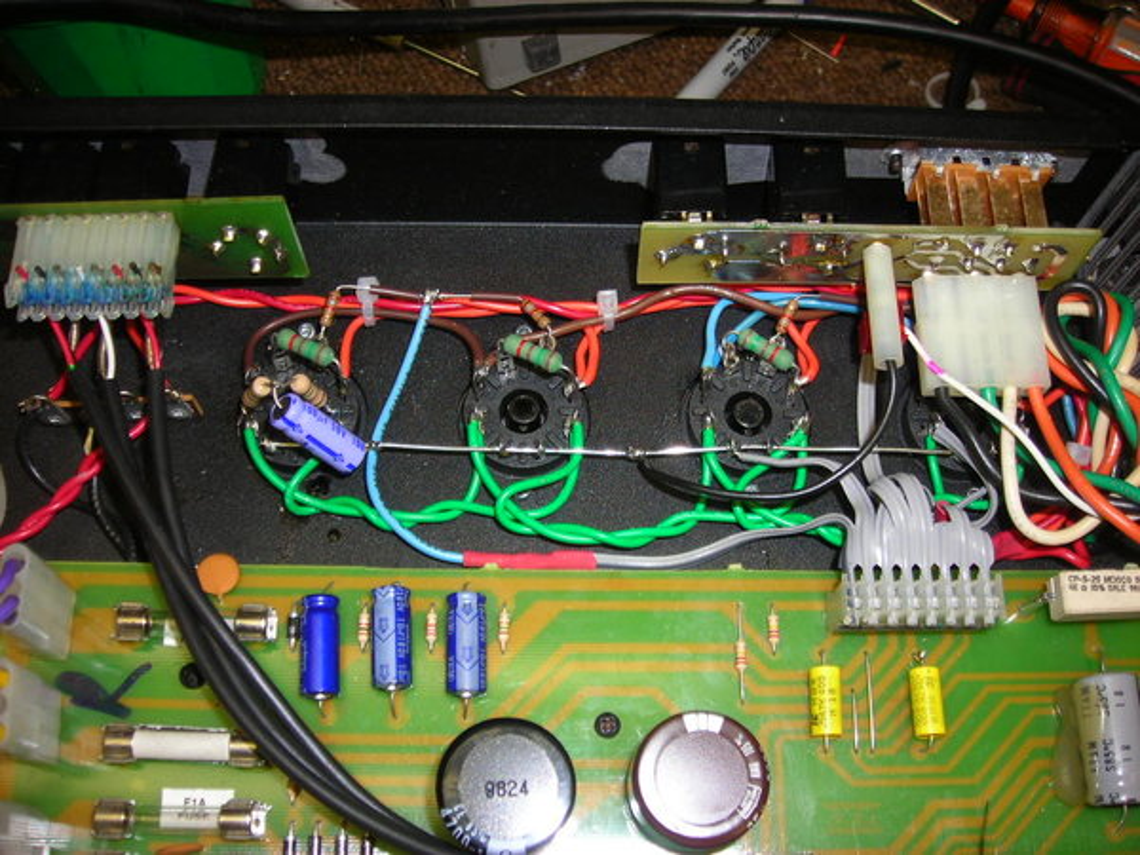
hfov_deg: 49.0
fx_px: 1251
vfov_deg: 37.7
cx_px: 570
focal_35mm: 38
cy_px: 428
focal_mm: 6.3
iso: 50
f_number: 3.2
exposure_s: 1/60.1
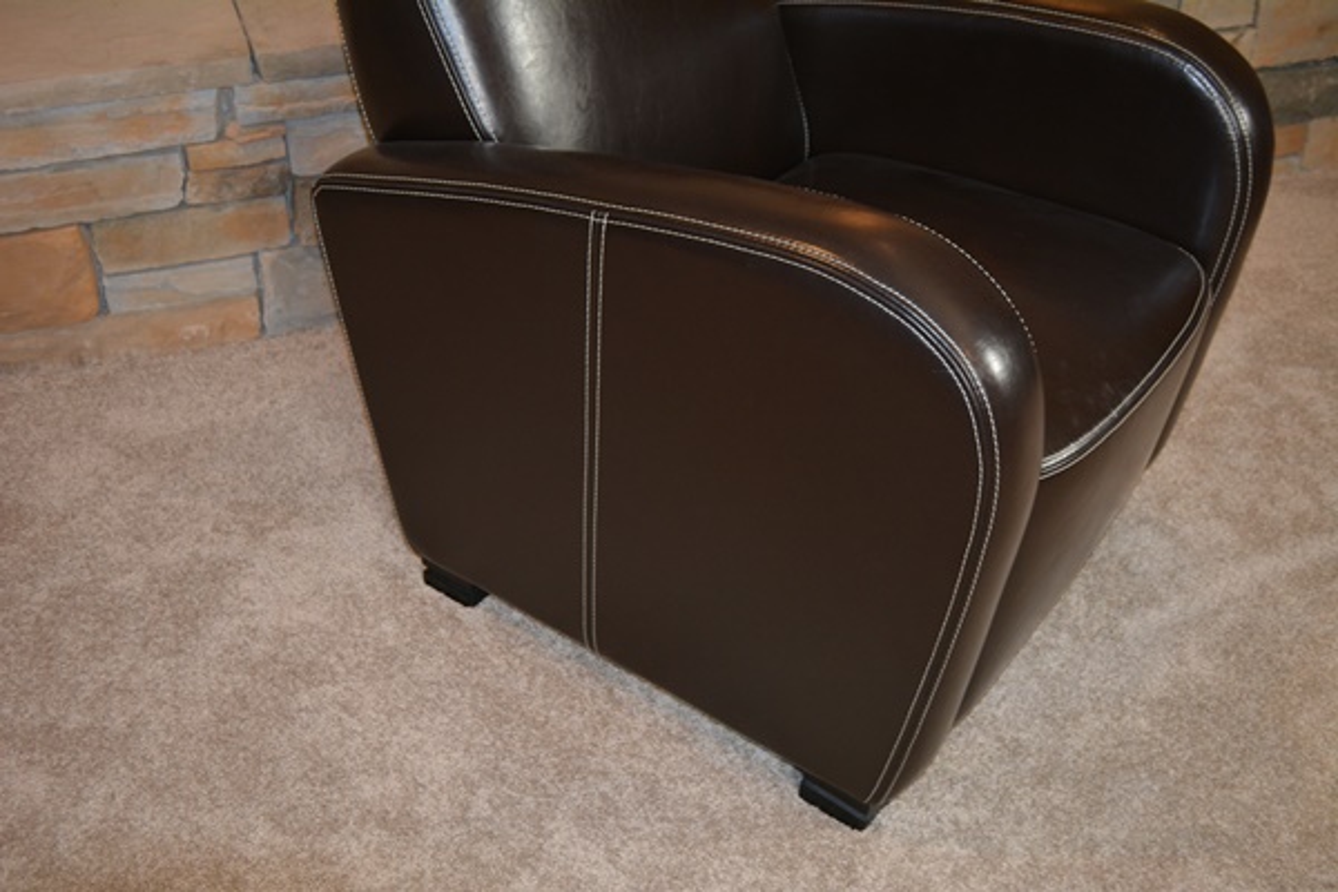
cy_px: 446
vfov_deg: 36.9
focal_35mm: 36
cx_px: 669
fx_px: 1338
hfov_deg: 53.1
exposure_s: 1/60
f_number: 4
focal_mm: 24
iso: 1000
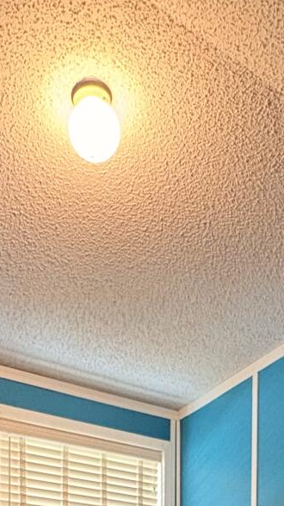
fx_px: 696
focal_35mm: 52
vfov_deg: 31.4
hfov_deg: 23.0
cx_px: 182
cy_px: 647
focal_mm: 2.22
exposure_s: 1/40
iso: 640
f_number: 2.2
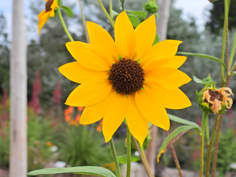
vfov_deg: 17.4
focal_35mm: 85
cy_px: 88
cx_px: 118
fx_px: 580
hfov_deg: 23.0
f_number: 4
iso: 100
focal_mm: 15.2
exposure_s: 1/800
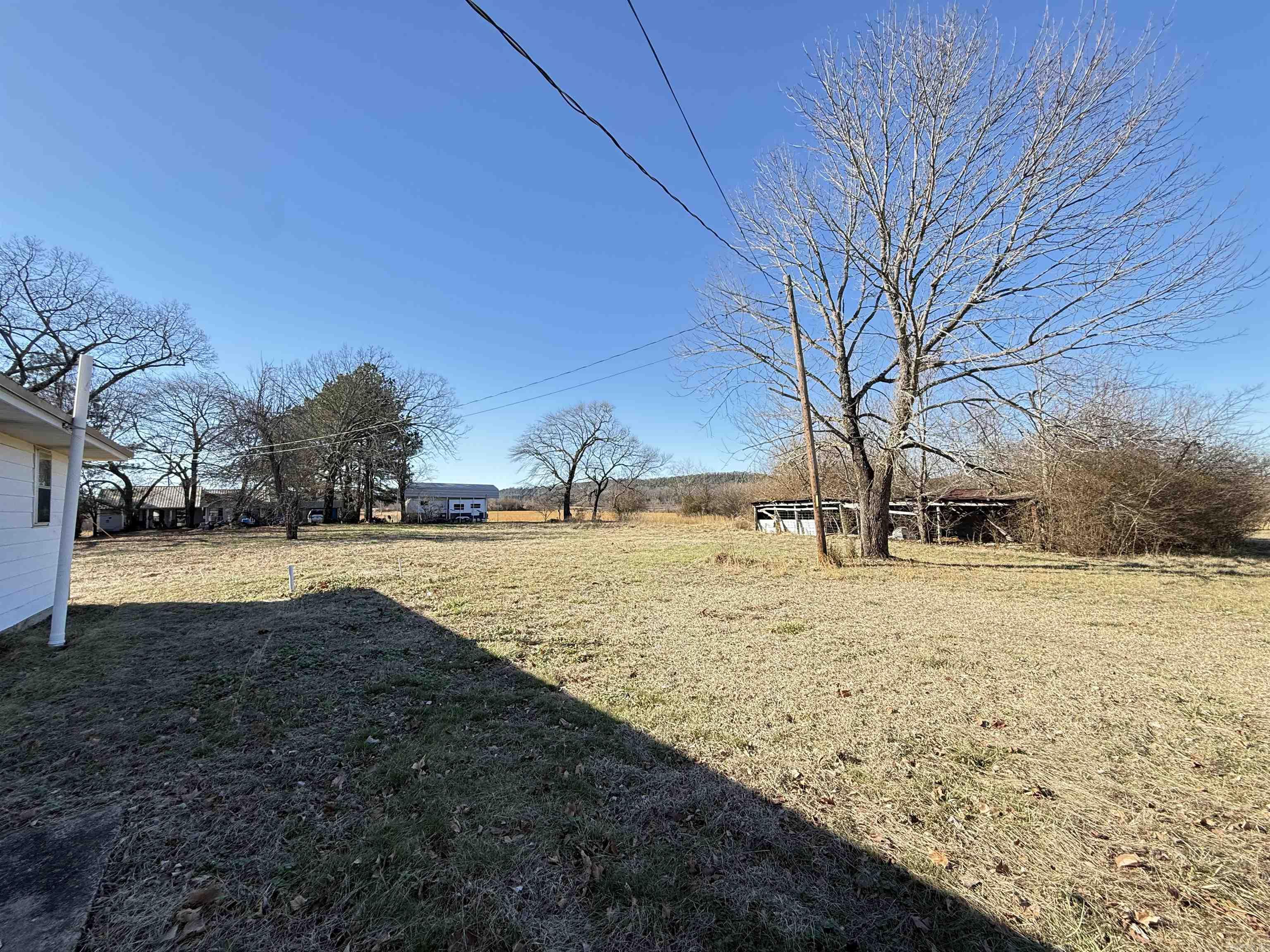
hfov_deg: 102.1
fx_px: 514
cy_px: 476
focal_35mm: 14
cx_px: 635
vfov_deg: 85.7
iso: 64
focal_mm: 2.22
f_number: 2.2
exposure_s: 1/760
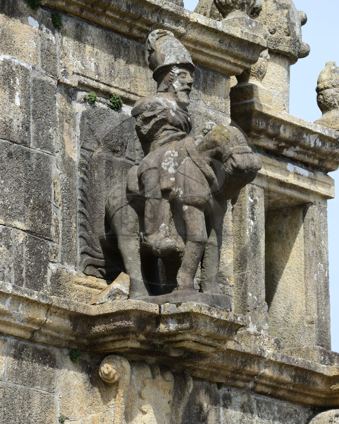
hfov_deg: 6.8
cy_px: 197
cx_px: 169
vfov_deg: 8.5
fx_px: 2846
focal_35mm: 227
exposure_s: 1/250
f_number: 9
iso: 200
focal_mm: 200
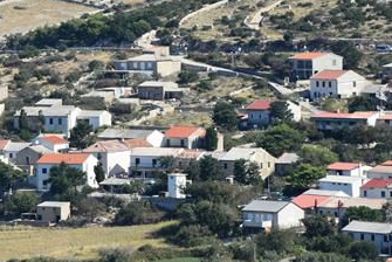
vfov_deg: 4.1
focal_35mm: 338
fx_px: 3684
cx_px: 96
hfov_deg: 6.1
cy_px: 8
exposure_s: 1/500
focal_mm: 105
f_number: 8
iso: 220
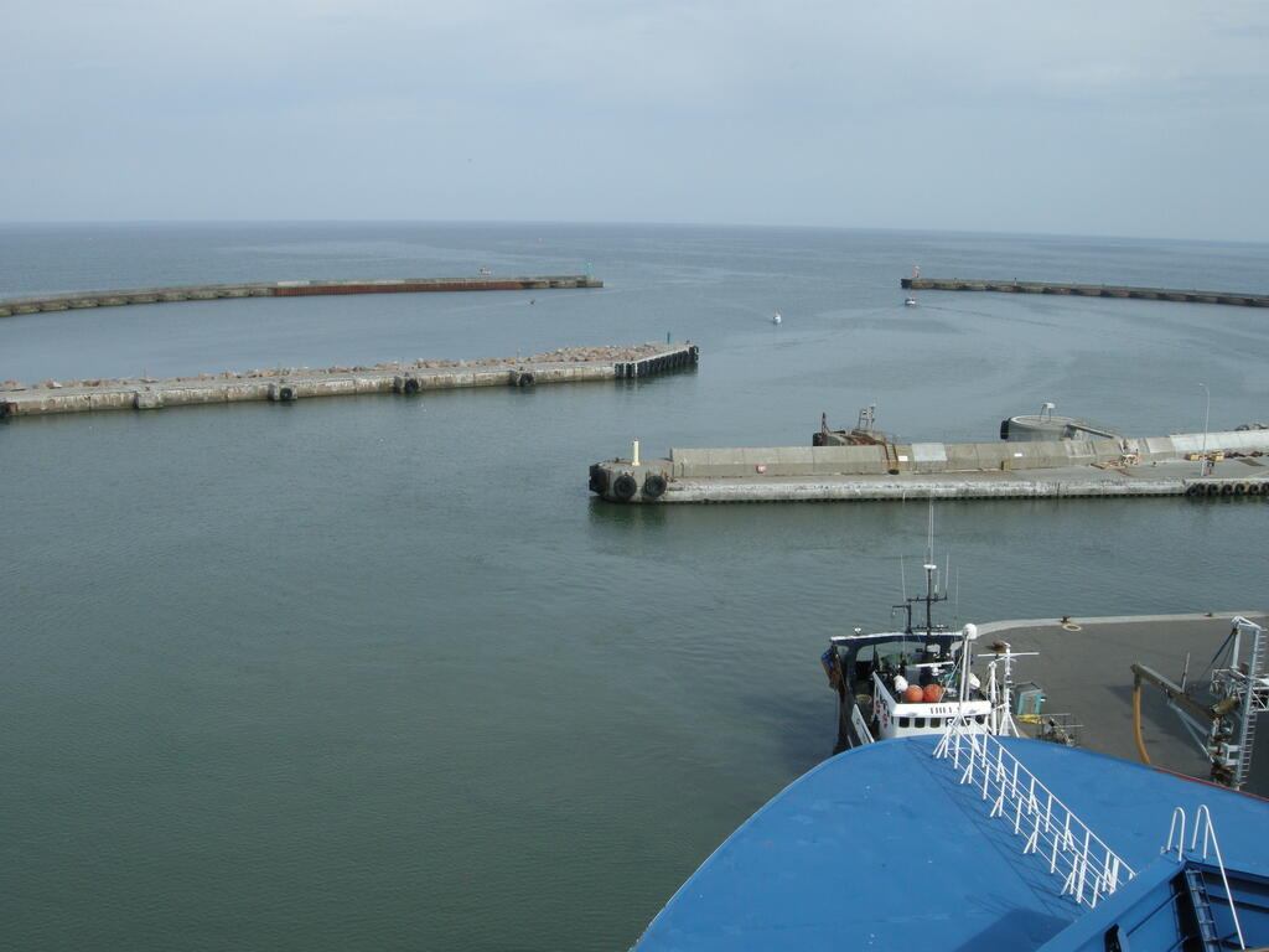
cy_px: 476
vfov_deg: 40.7
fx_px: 1283
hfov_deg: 52.6
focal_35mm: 35
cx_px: 634
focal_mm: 7.5
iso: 100
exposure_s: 1/367
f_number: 6.1
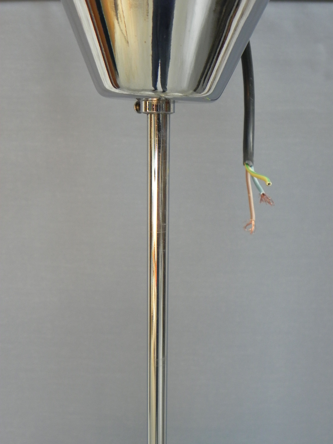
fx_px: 475
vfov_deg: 50.1
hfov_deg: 38.7
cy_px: 222
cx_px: 166
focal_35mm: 37
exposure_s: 1/30
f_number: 3.2
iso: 334
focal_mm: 6.6
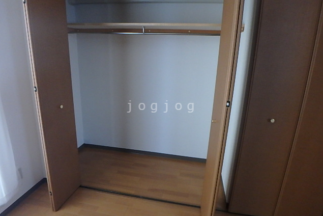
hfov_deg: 78.6
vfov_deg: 57.3
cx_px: 162
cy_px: 106
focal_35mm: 22
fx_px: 197
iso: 640
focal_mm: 3.7
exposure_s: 1/60
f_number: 3.5
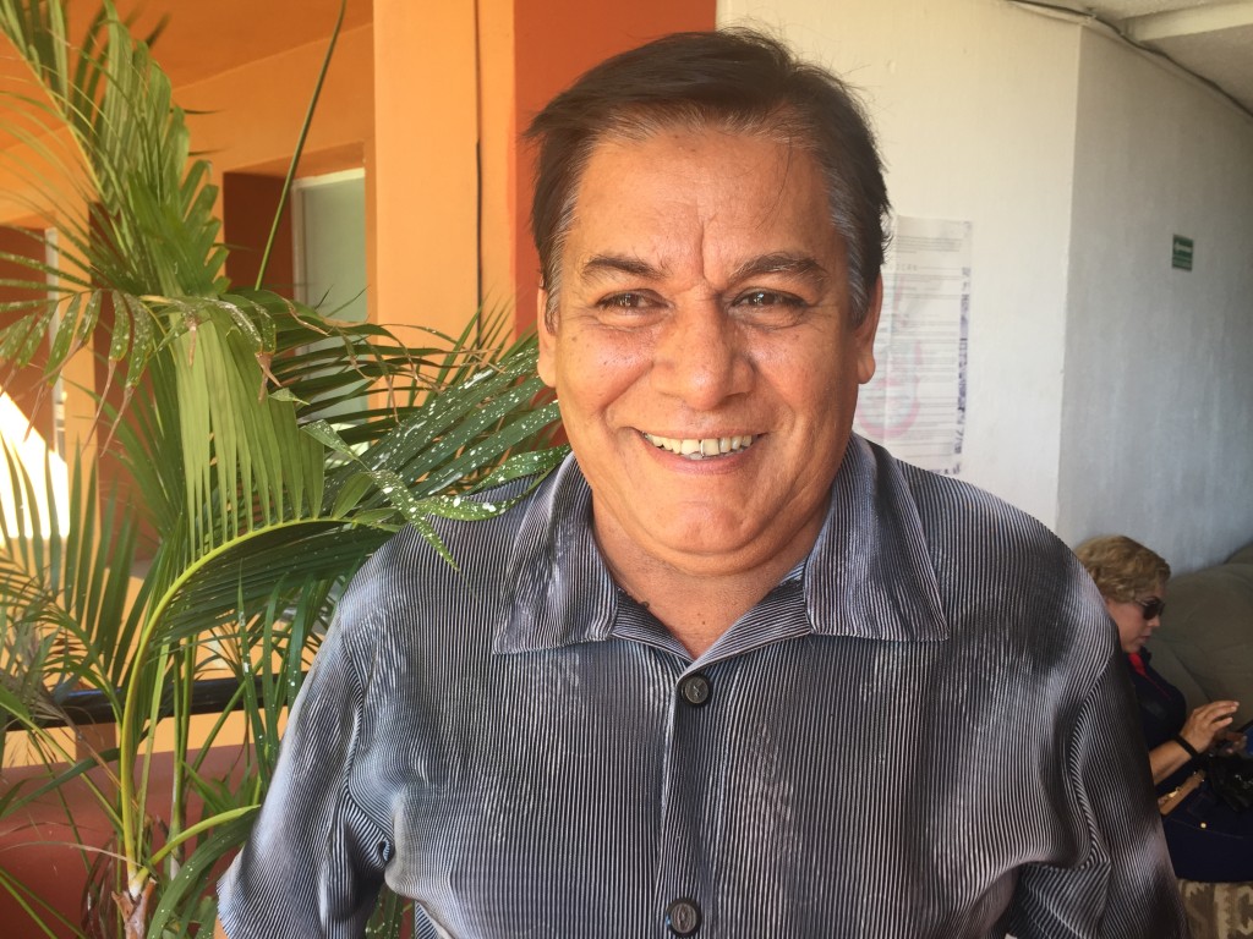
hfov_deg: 61.7
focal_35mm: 29
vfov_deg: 48.2
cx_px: 626
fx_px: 1050
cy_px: 470
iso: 32
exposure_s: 1/60
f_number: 2.2
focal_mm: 4.15
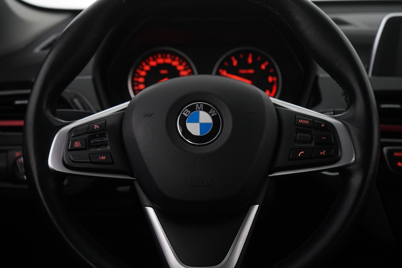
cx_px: 201
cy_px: 134
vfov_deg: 31.9
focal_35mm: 42
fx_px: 469
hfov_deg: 46.4
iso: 4000
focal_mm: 42
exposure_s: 1/60
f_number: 4.5
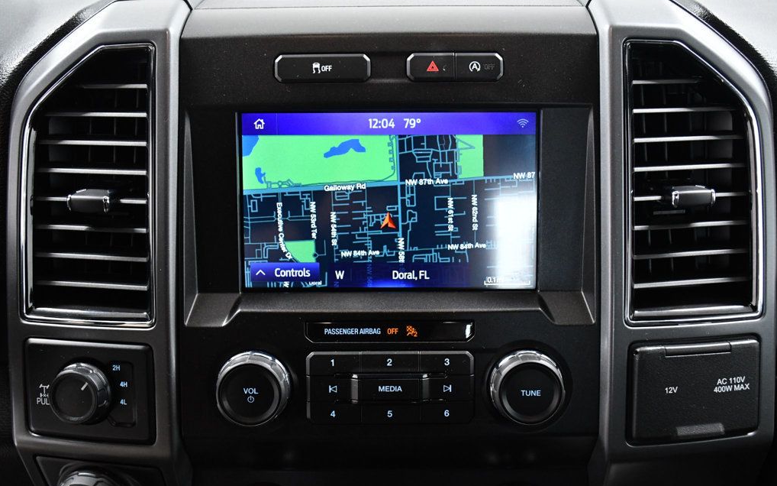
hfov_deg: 48.2
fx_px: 868
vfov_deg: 31.2
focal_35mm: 41
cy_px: 248
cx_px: 389
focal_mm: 27
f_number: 5
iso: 2500
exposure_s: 1/100
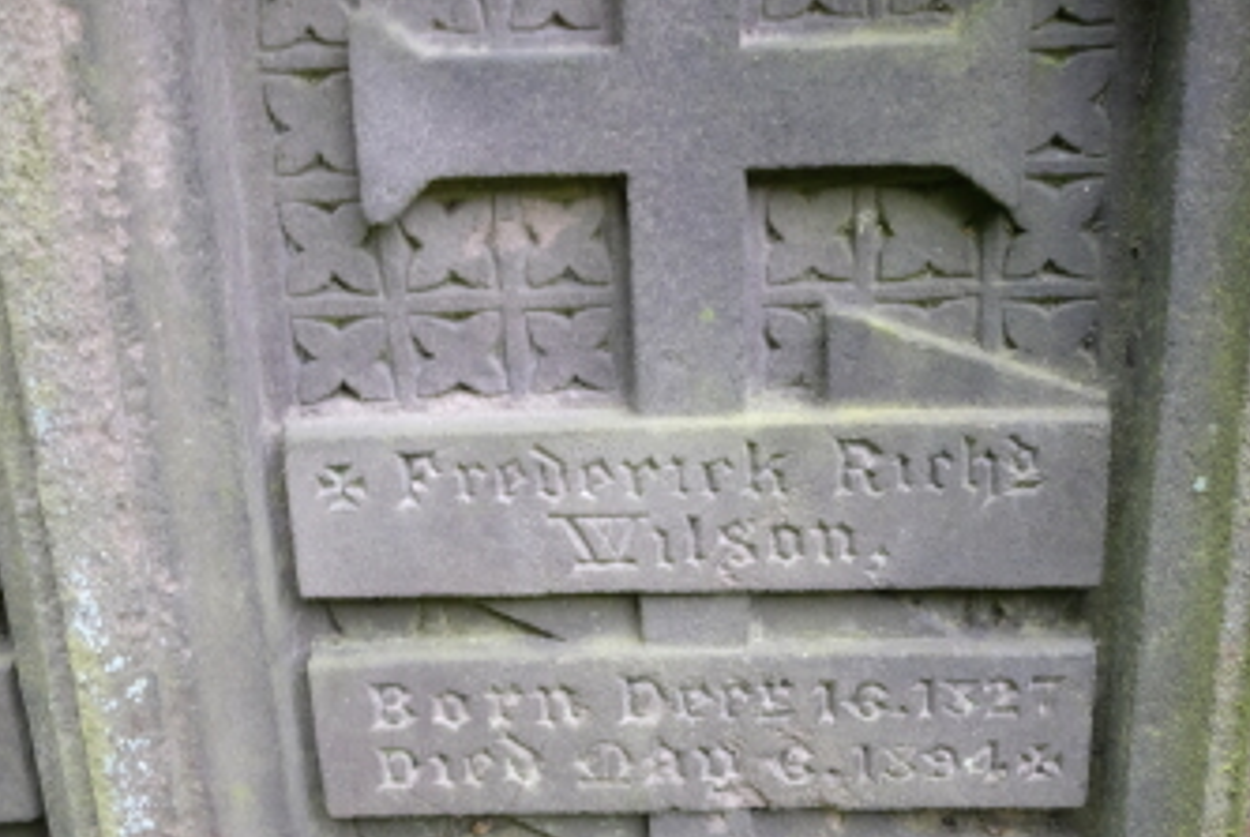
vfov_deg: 32.0
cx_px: 653
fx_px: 1460
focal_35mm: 42
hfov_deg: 46.3
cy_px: 373
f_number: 16
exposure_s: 1/20
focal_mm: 23
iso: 3200
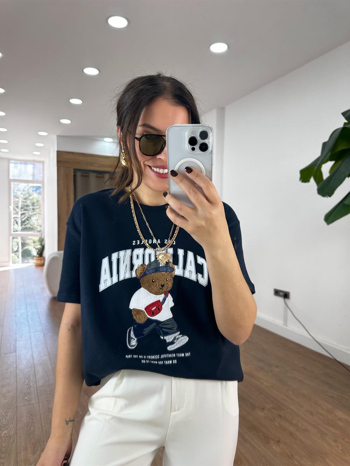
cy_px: 233
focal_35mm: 24
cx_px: 175
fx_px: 324
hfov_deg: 56.8
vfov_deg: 71.6
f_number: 1.78
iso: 64
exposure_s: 1/157
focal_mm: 6.86
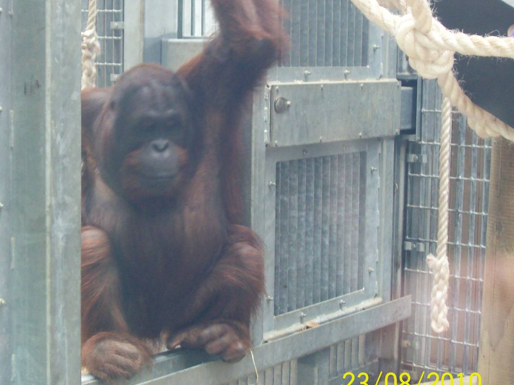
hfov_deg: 24.9
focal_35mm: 78
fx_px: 1158
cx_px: 175
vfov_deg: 18.9
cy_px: 167
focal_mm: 9.4
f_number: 3.4
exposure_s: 1/20.5
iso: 160
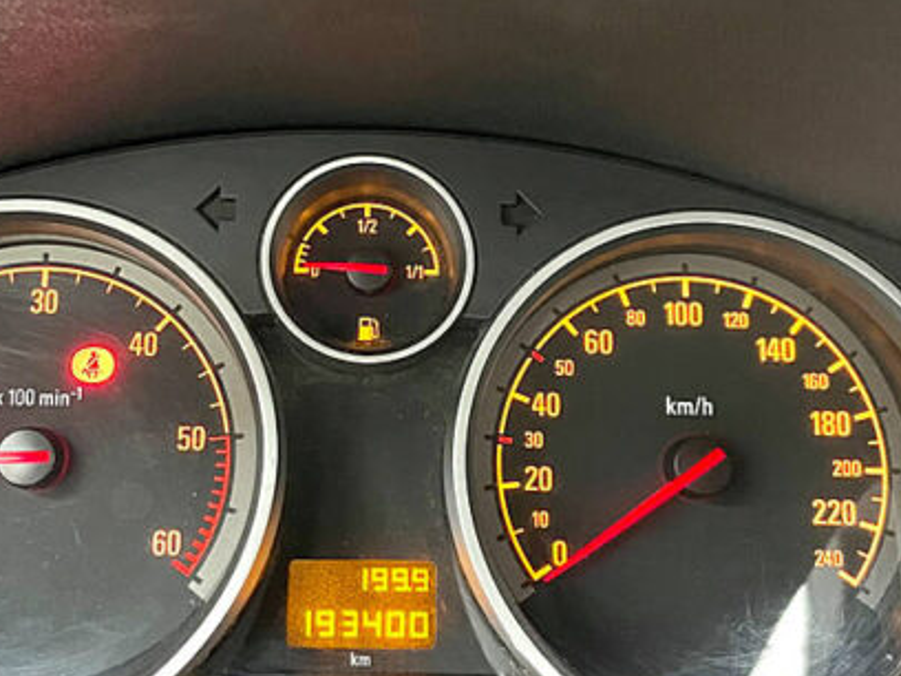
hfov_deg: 37.4
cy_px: 270
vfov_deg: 28.5
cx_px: 373
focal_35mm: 51
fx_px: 1327
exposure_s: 1/28
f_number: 1.6
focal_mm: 4.2
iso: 500
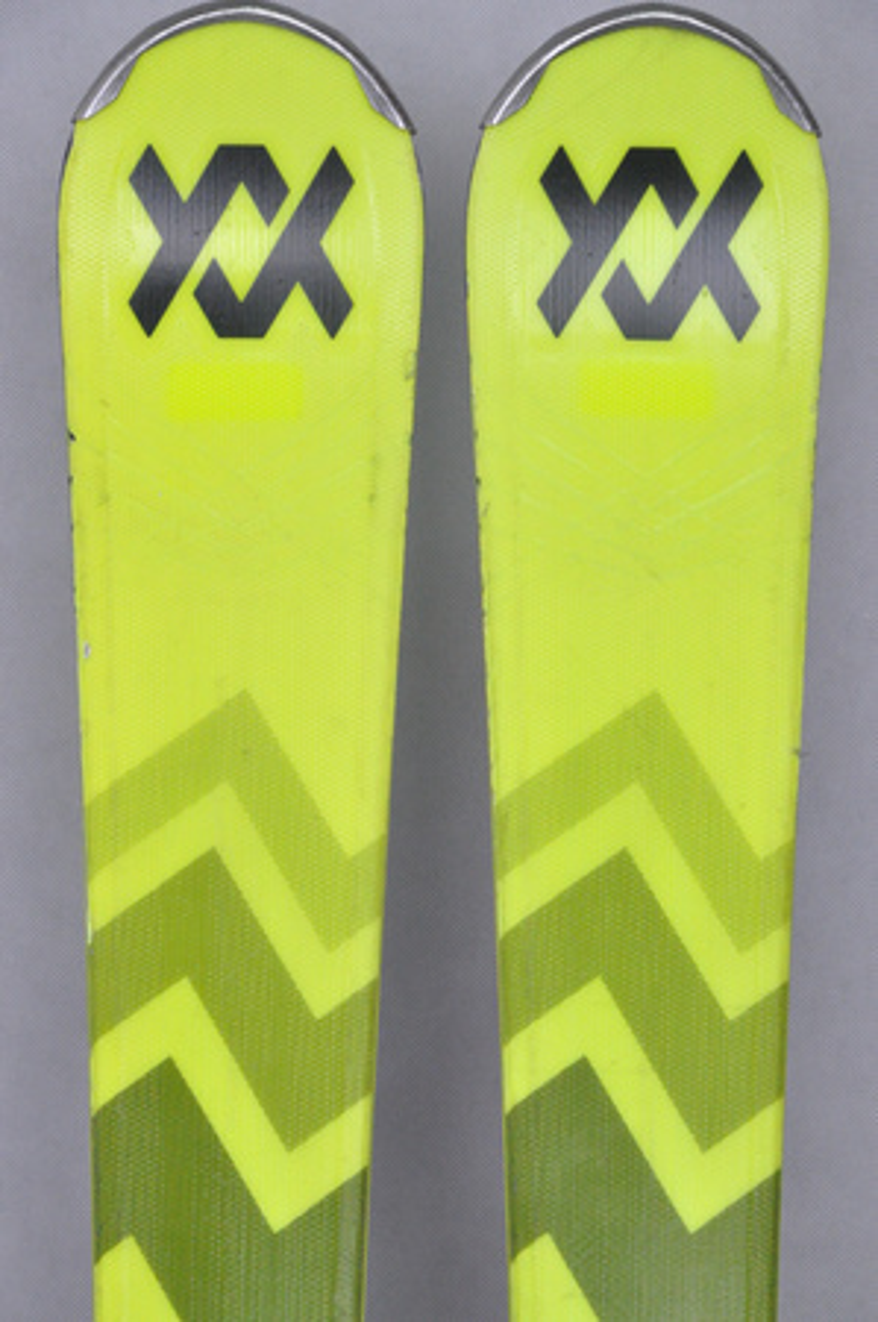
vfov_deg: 13.1
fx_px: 5775
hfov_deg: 8.7
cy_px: 661
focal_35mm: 158
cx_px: 439
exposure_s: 1/125
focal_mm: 105
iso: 3200
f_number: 9.5
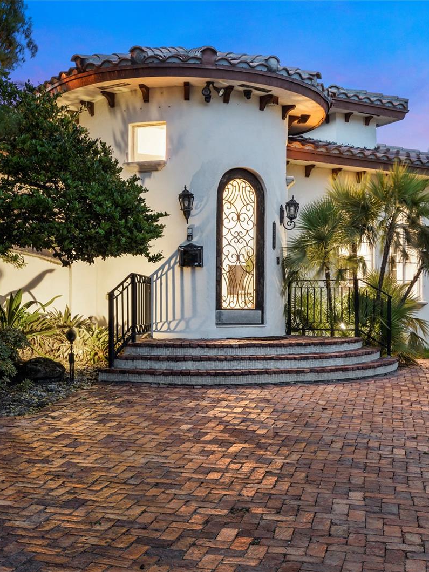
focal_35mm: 45
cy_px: 287
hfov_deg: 32.1
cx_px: 245
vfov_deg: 42.1
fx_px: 744
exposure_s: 15
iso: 250
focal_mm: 31
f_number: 9
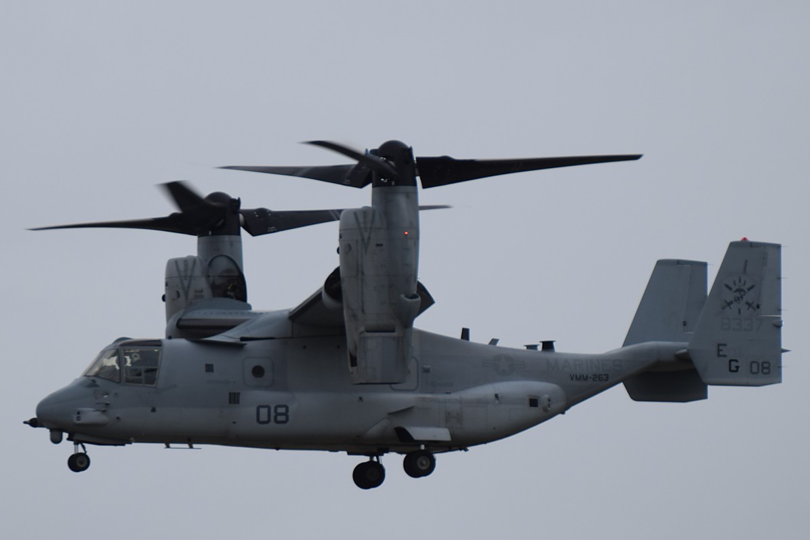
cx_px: 405
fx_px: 9788
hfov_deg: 4.7
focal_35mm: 435
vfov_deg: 3.2
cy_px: 270
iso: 200
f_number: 6.3
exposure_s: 1/640
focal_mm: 290
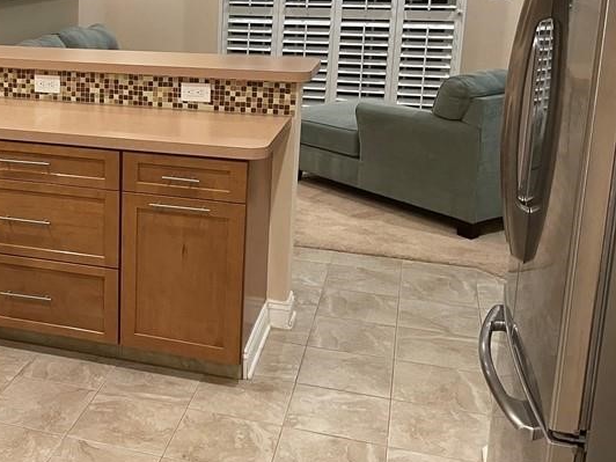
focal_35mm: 50
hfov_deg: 35.9
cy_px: 142
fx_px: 890
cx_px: 60
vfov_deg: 28.9
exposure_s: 1/60
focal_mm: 4.2
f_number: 1.6
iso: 160
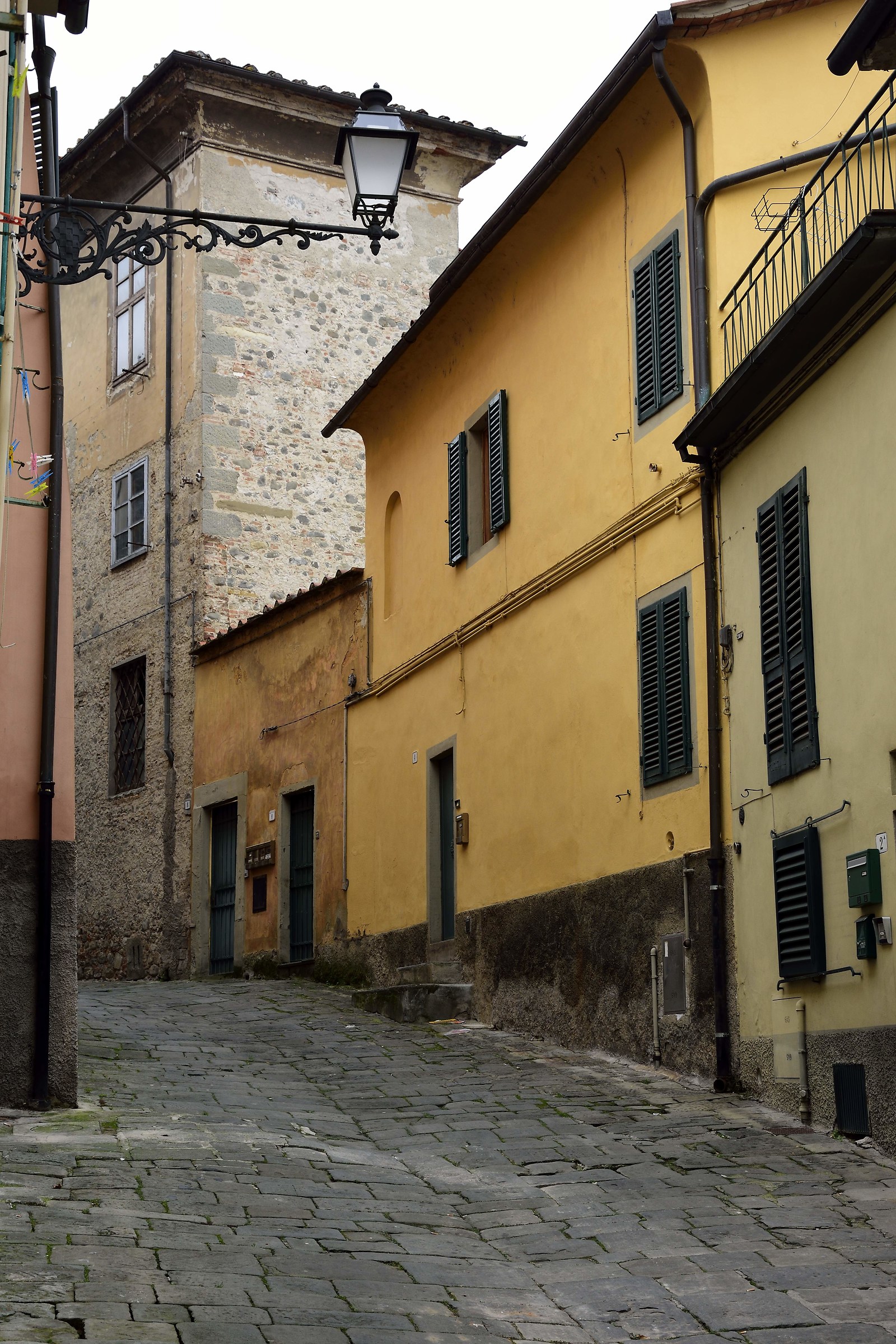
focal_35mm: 60
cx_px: 448
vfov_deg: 33.4
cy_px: 672
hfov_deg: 22.6
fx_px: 2240
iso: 140
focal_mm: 40
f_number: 8
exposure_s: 1/60
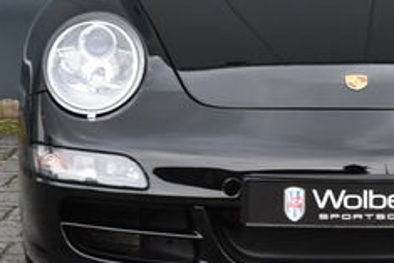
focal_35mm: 235
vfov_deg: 5.8
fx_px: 2573
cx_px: 367
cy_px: -39
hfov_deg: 8.7
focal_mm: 48
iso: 800
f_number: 6.3
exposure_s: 1/160
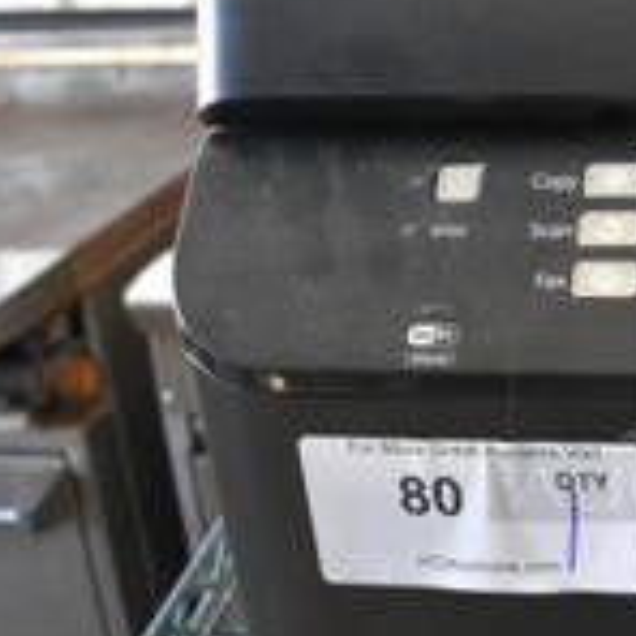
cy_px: 344
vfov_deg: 23.4
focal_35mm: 74
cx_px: 864
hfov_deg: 20.9
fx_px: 1538
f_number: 3.5
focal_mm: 18
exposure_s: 1/125
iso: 2200
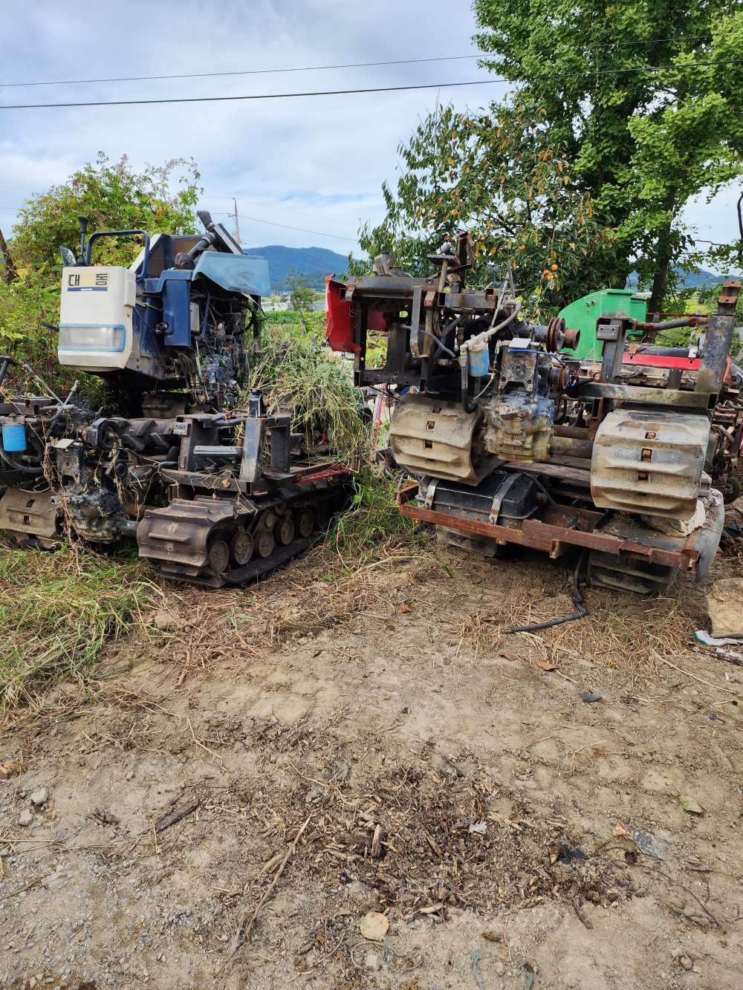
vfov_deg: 73.9
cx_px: 372
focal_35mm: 23
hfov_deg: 58.9
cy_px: 495
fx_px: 658
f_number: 1.8
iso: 12
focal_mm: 6.4
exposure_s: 1/322
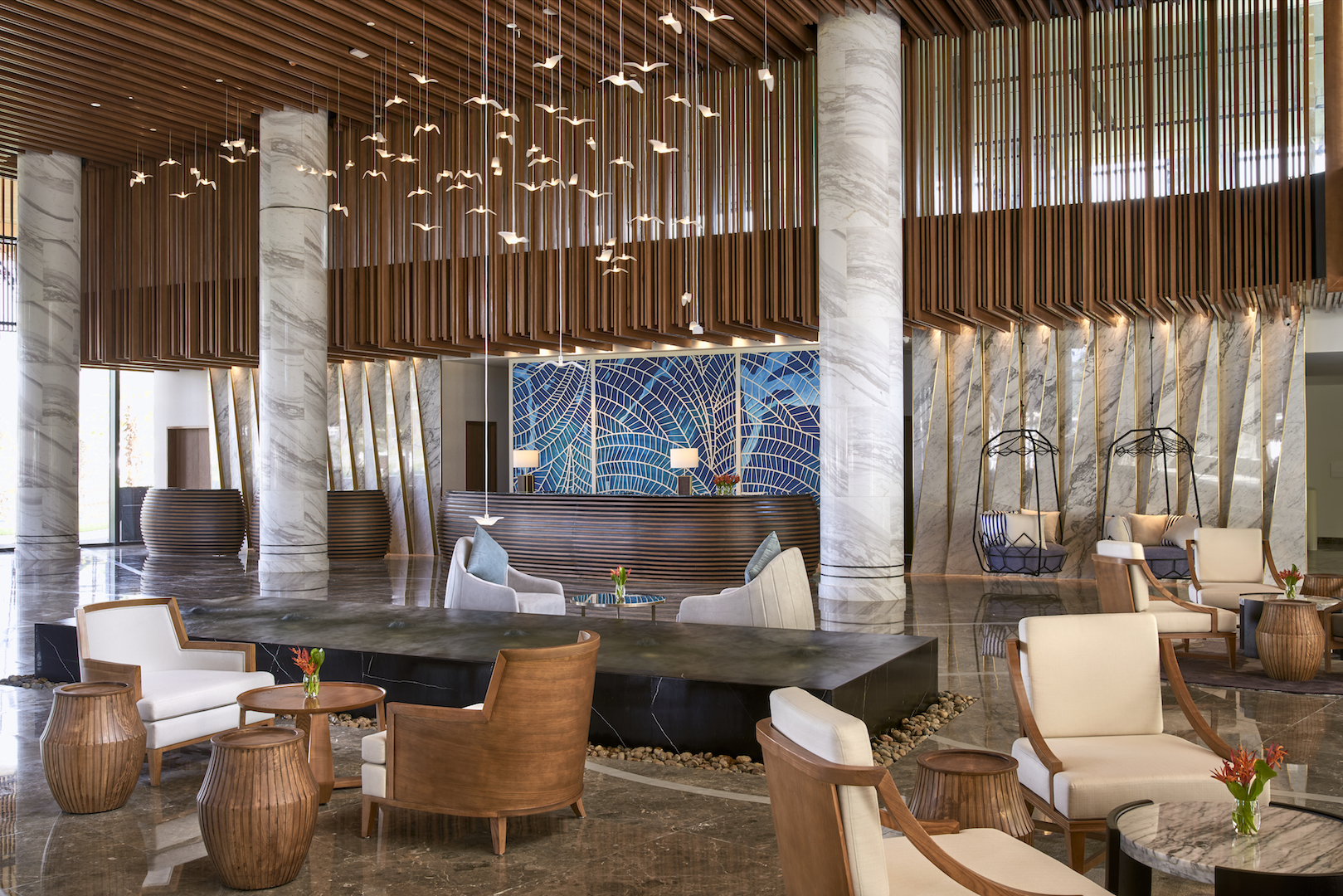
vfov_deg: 37.9
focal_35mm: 35
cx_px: 672
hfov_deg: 54.4
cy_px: 448
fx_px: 1306
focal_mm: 35
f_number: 11
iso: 100
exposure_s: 1.3
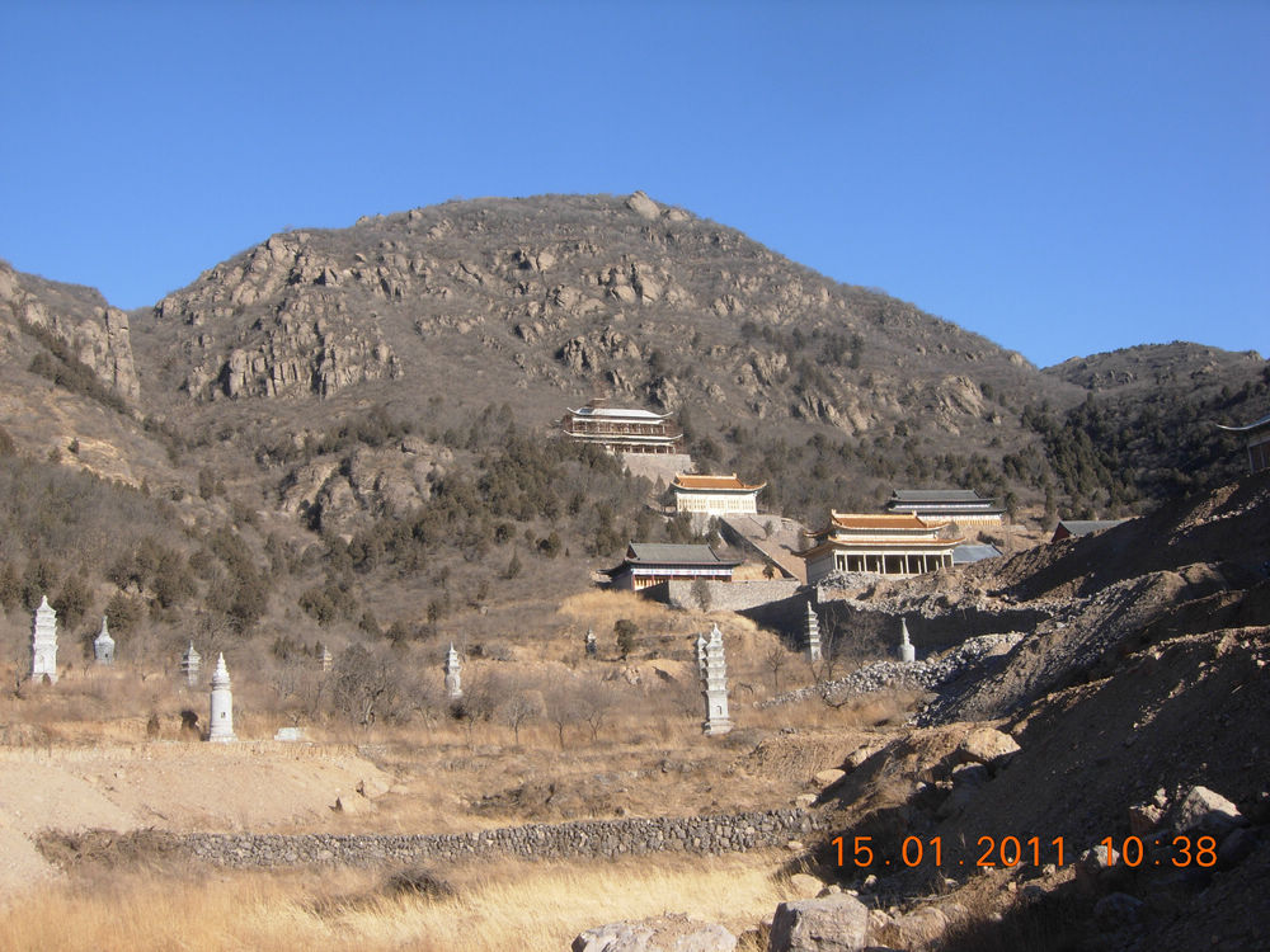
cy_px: 476
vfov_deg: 39.7
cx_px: 635
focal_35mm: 36
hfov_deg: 51.4
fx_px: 1321
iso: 50
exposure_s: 1/271
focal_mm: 7.5
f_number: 5.4
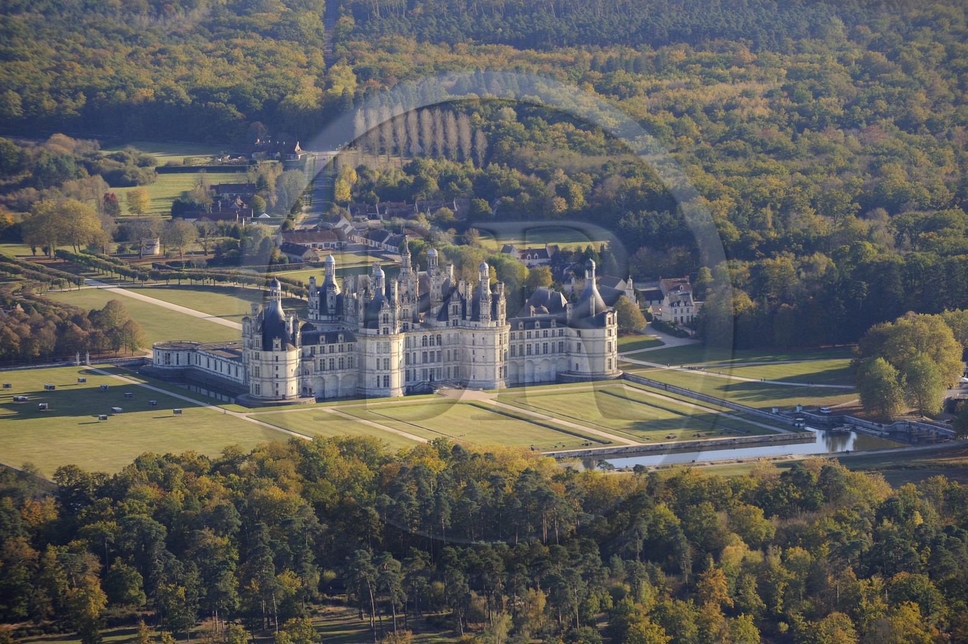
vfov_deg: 6.9
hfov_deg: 10.3
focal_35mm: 200
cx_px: 484
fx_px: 5373
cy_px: 322
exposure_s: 1/800
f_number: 6.3
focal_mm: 200
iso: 400
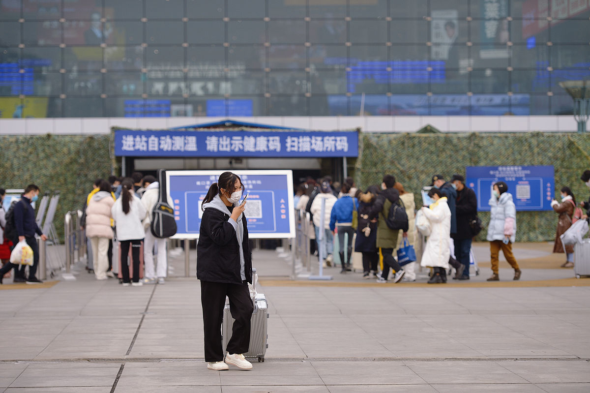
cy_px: 196
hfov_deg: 17.1
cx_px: 295
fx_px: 1966
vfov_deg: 11.4
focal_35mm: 120
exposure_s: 1/800
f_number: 2.8
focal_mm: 120
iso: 140
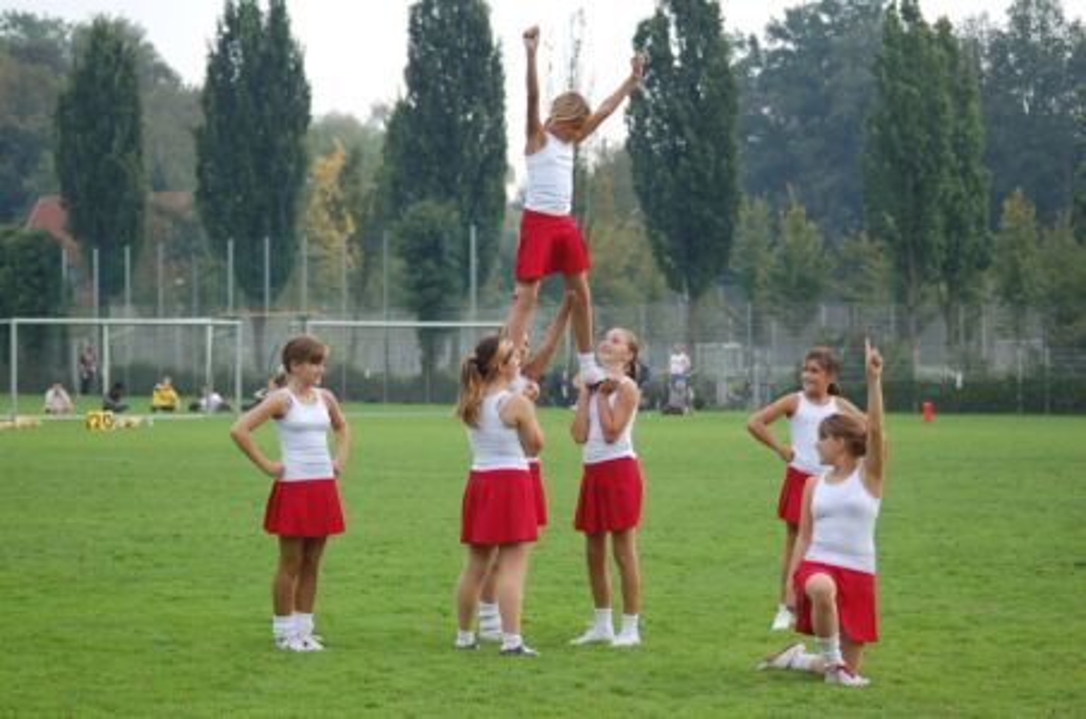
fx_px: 3703
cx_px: 543
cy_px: 360
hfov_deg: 16.7
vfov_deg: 11.1
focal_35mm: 123
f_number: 4
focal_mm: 82
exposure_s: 1/800
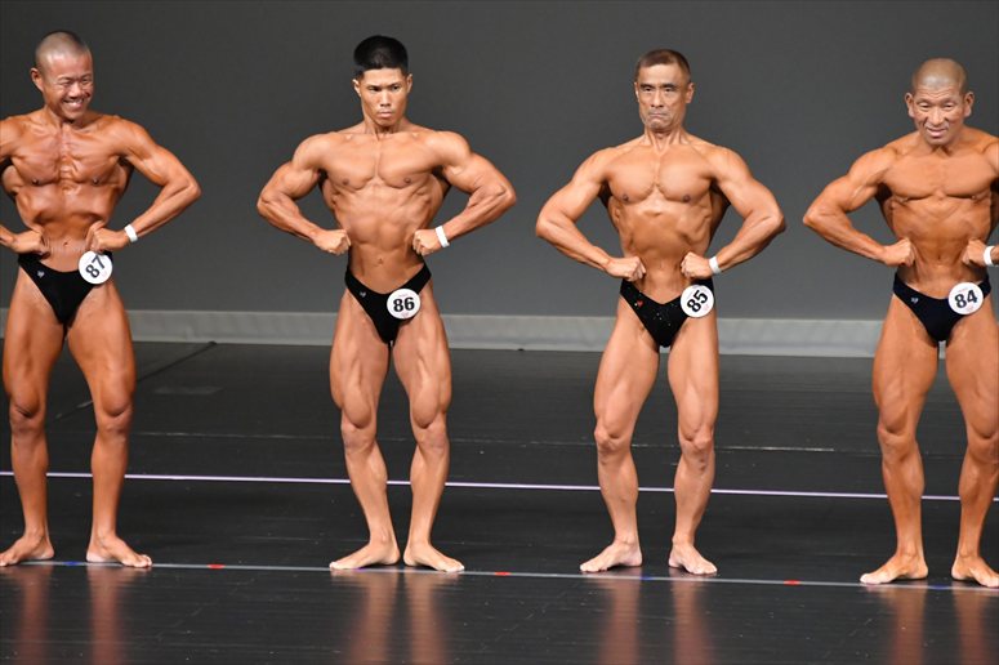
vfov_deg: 3.7
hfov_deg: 5.5
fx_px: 10401
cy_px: 332
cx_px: 500
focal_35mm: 375
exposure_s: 1/400
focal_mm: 250
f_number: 5.6
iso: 5000
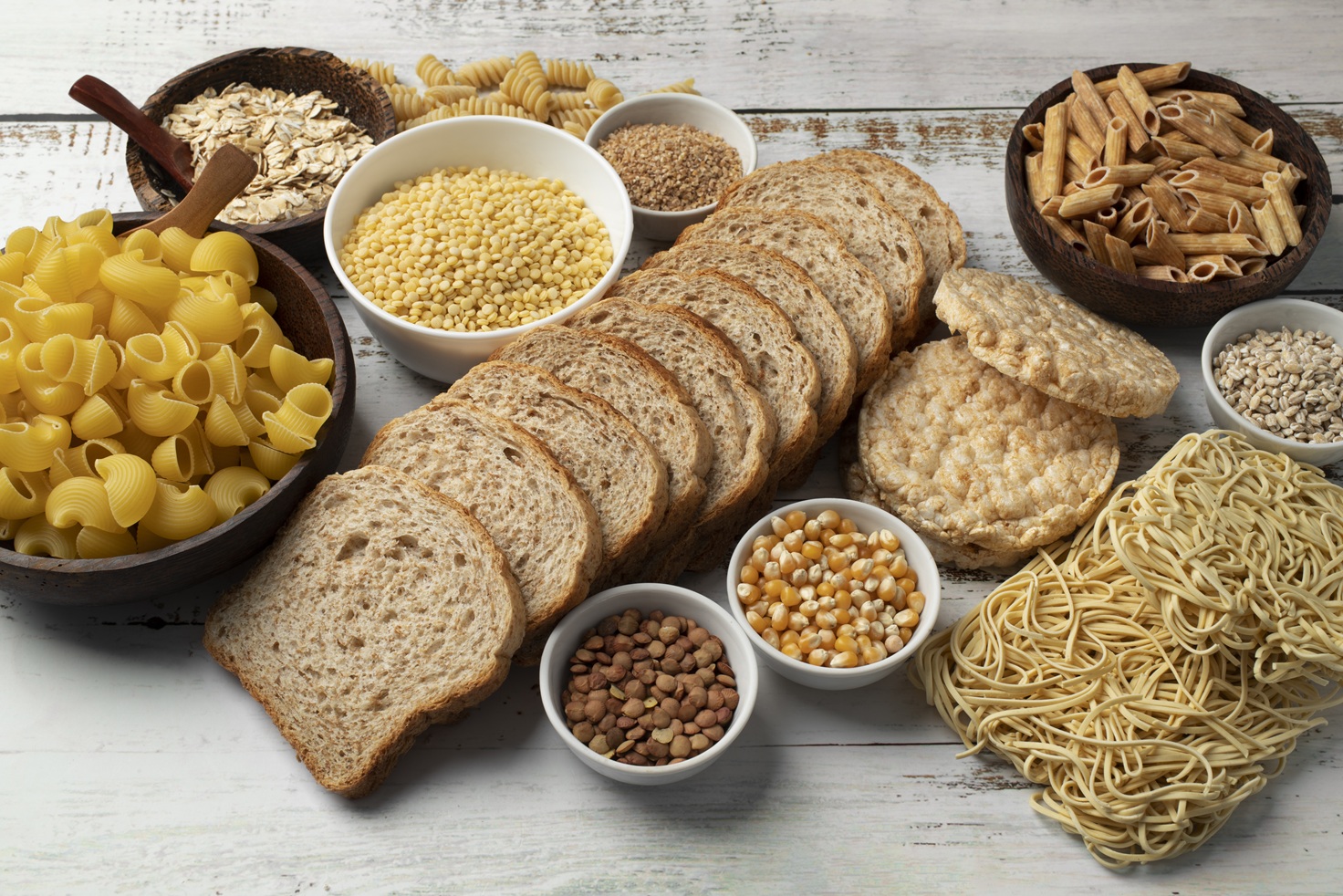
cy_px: 448
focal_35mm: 50
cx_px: 672
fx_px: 1866
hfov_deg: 39.6
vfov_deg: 27.0
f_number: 6.3
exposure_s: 1/100
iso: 100
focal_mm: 50
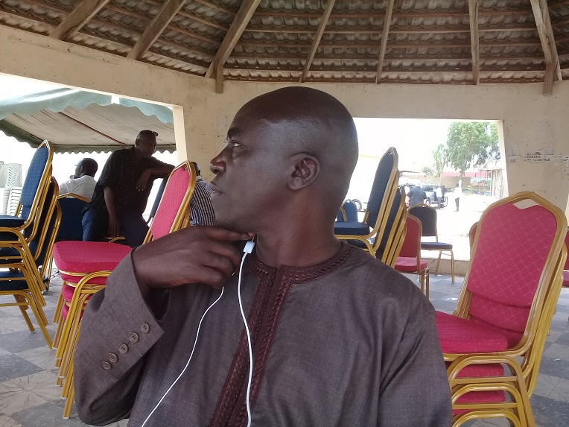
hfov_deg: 58.4
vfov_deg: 45.4
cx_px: 284
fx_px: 510
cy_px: 214
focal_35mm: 31
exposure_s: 1/173
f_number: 2.2
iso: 50
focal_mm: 3.3
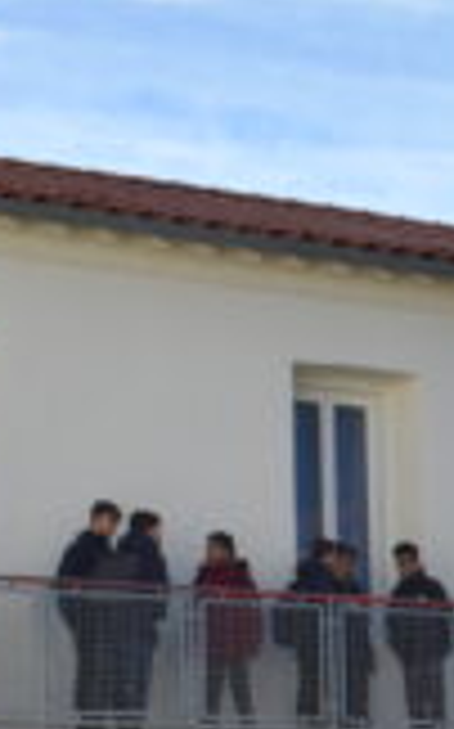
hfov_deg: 8.0
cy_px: 788
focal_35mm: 152
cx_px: 1016
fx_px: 3023
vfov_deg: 13.5
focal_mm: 21
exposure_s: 1/250
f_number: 8
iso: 110
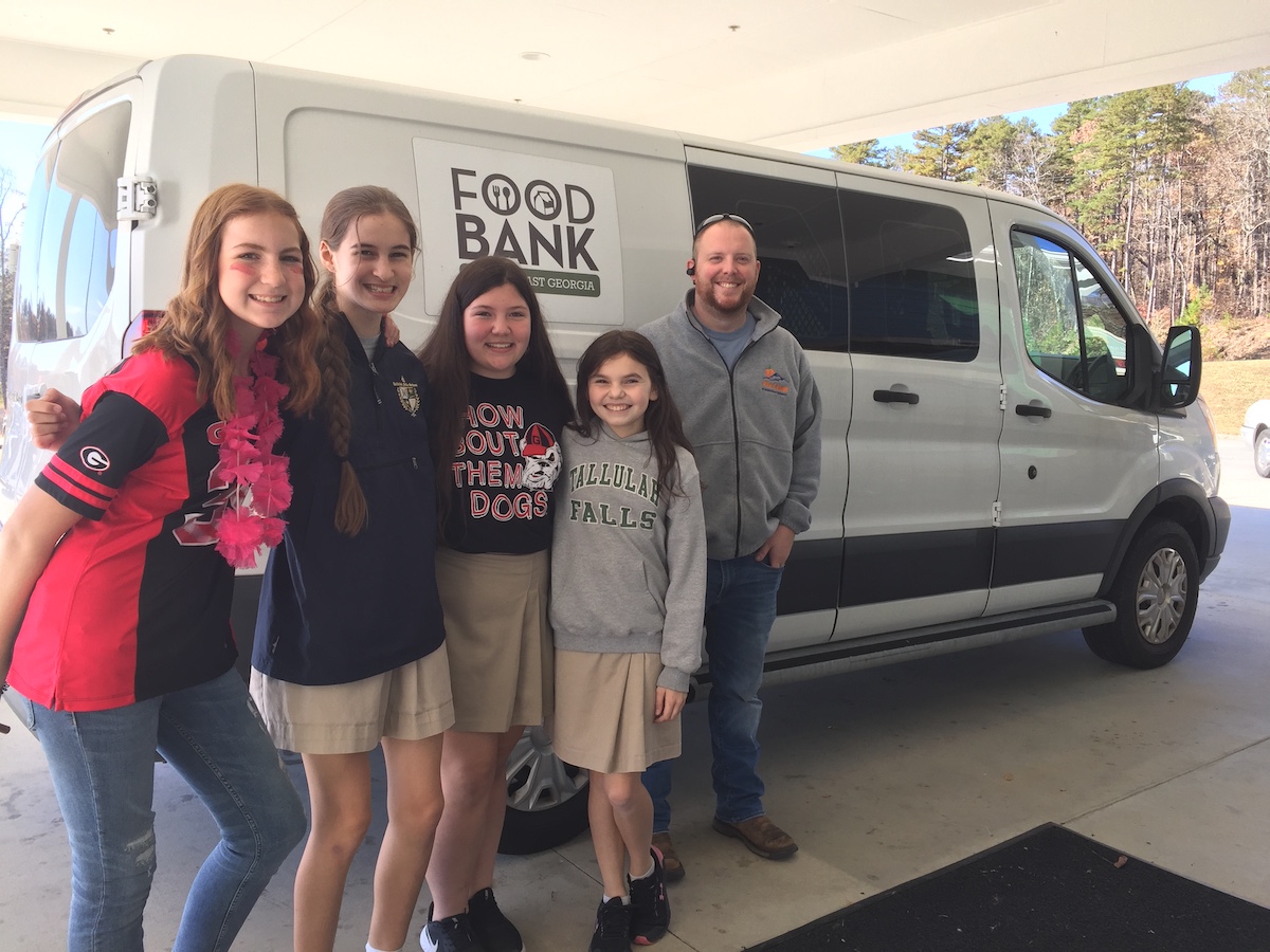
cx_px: 635
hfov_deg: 61.7
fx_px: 1064
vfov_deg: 48.2
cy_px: 476
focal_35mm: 29
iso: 32
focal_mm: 4.15
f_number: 2.2
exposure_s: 1/165
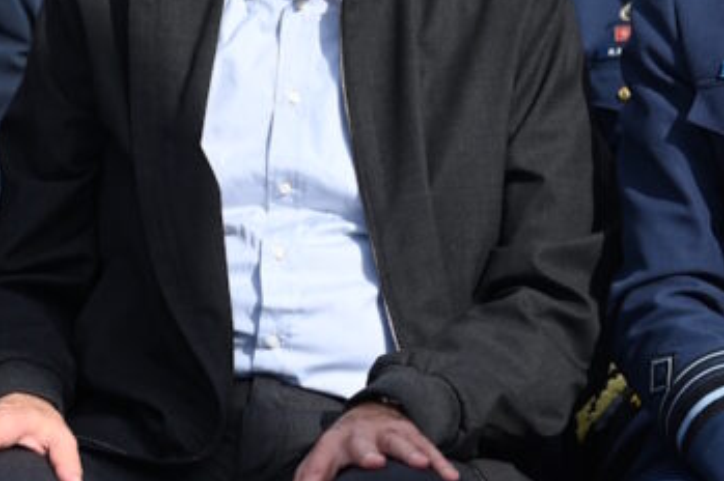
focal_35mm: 172
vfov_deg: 7.9
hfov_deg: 11.9
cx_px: 160
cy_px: -80
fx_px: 3456
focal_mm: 50
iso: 200
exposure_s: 1/5000
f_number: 2.8
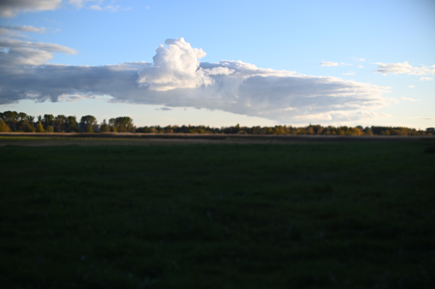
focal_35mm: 50
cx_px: 218
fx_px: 604
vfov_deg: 27.0
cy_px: 144
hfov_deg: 39.6
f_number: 1.4
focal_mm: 50
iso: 100
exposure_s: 1/2500
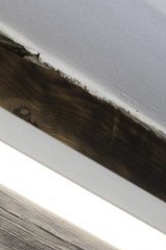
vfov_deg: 4.8
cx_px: 574
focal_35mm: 419
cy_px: 576
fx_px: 2902
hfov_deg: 3.2
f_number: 13
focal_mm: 50
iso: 500
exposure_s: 1/50
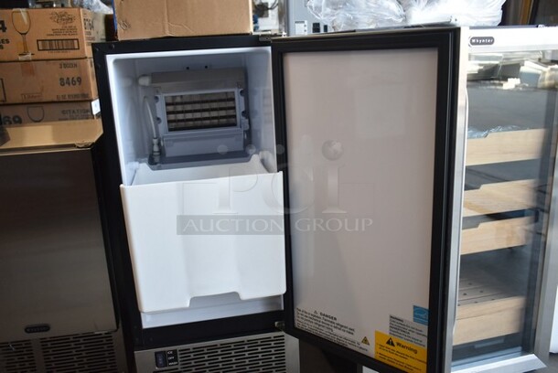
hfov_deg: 57.2
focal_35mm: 33
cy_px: 186
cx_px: 279
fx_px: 512
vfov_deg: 40.1
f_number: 3.8
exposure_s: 1/125
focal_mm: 22
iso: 640
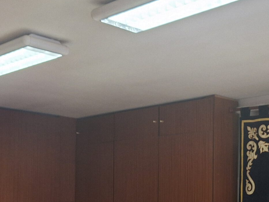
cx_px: 198
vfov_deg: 22.5
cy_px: 197
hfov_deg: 30.3
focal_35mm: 63
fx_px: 490
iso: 160
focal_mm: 5.54
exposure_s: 1/50
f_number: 1.8
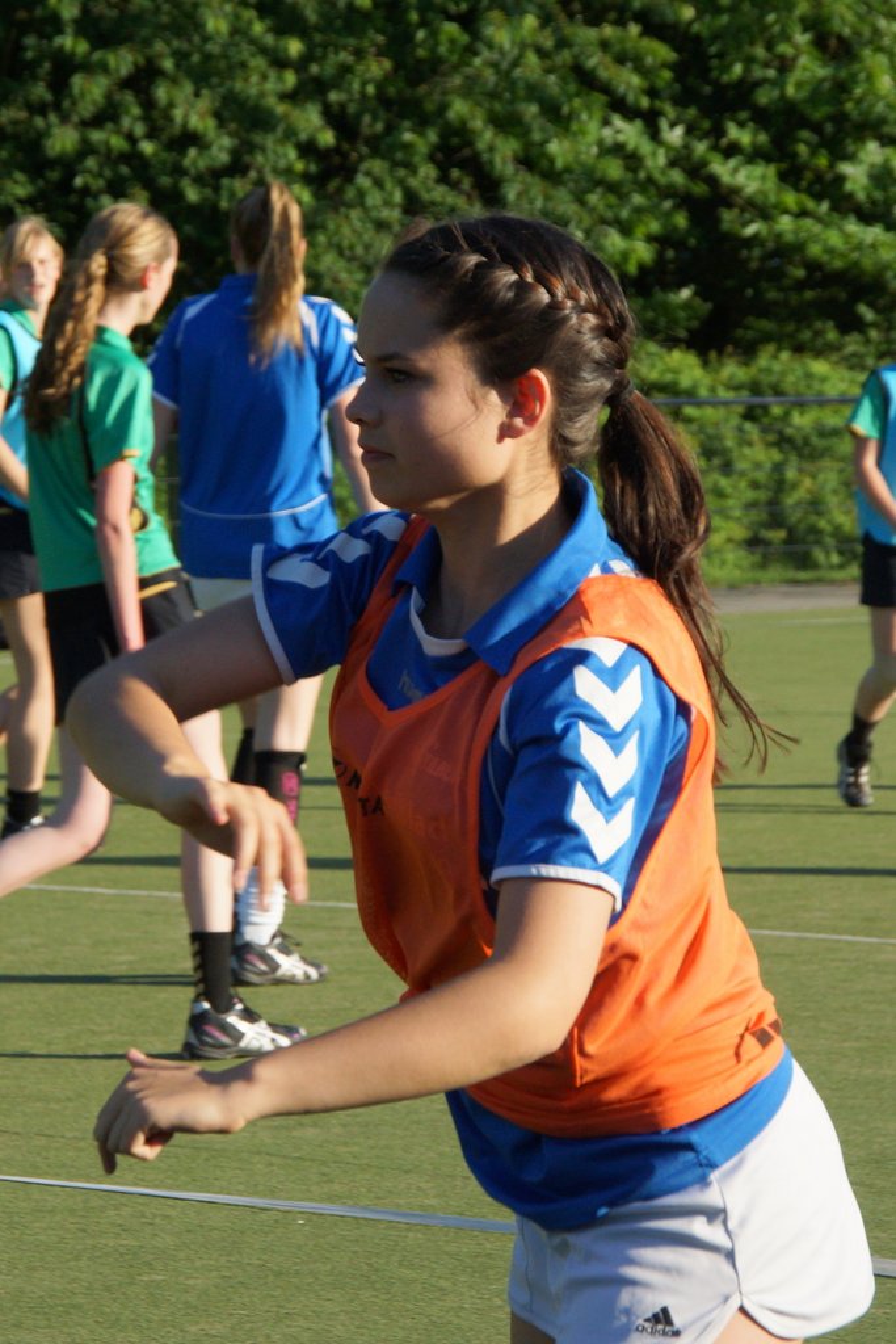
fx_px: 5598
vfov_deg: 13.7
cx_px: 448
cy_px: 672
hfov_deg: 9.2
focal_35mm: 150
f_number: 10
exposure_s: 1/500
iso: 320
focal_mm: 100
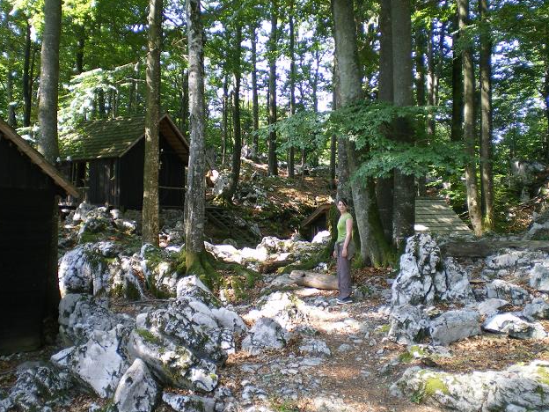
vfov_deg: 36.8
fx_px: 619
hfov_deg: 47.9
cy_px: 205
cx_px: 270
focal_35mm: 39
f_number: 3.1
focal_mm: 6.3
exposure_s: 1/50
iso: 80
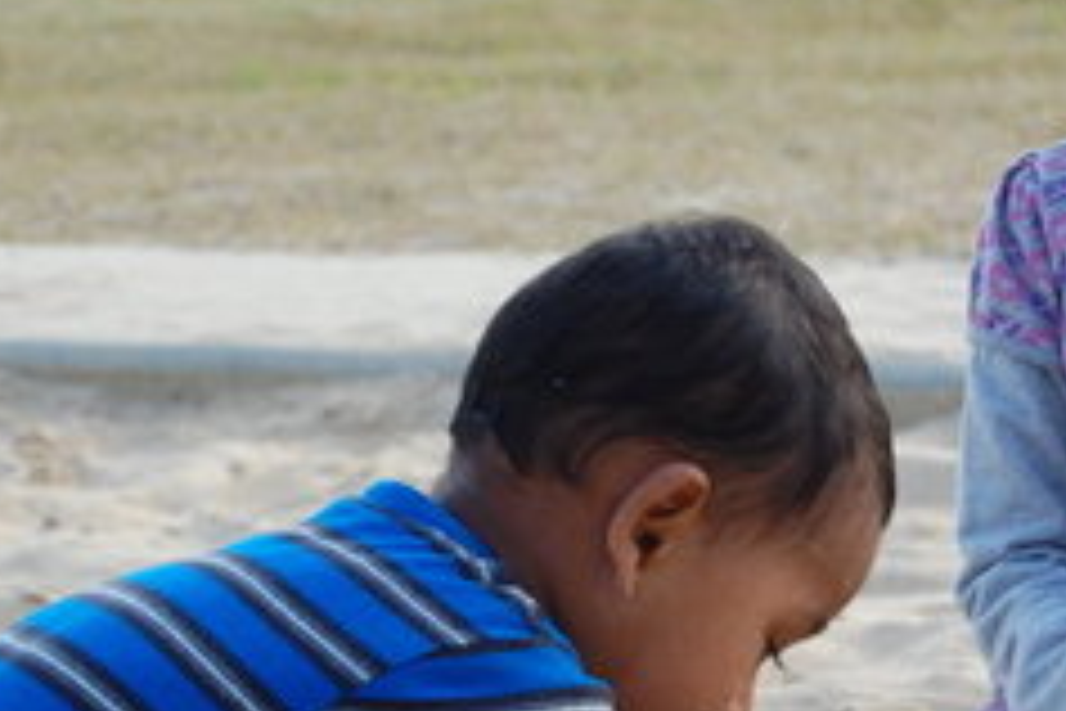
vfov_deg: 6.2
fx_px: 6583
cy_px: 459
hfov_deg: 9.2
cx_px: 792
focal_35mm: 222
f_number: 6.3
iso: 200
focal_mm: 55
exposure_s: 1/160
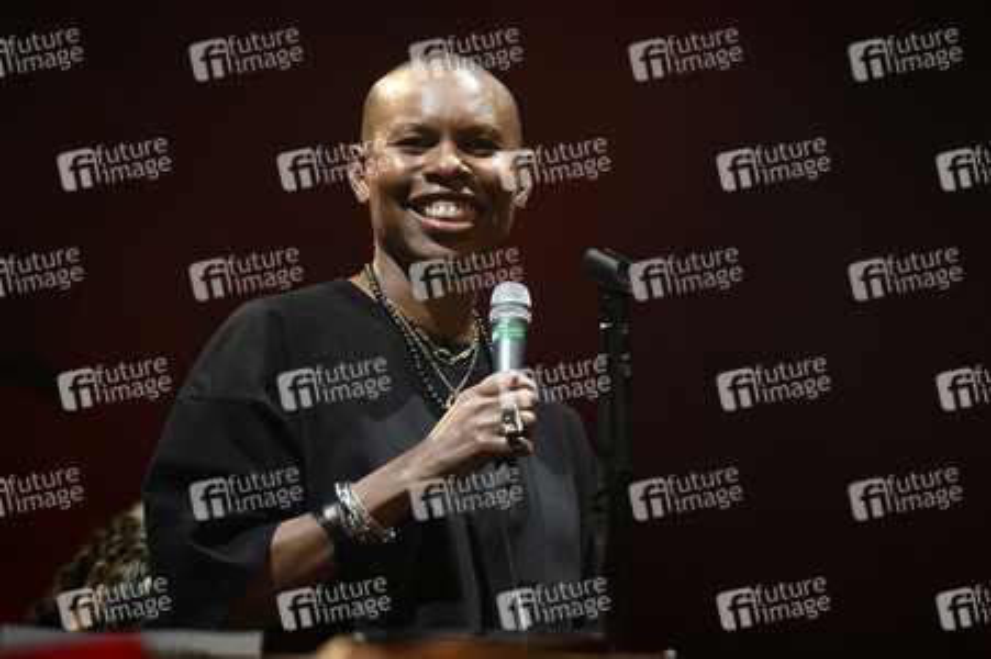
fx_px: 5501
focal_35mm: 200
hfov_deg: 10.3
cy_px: 330
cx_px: 496
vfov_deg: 6.9
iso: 2000
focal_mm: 200
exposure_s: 1/250
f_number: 3.5
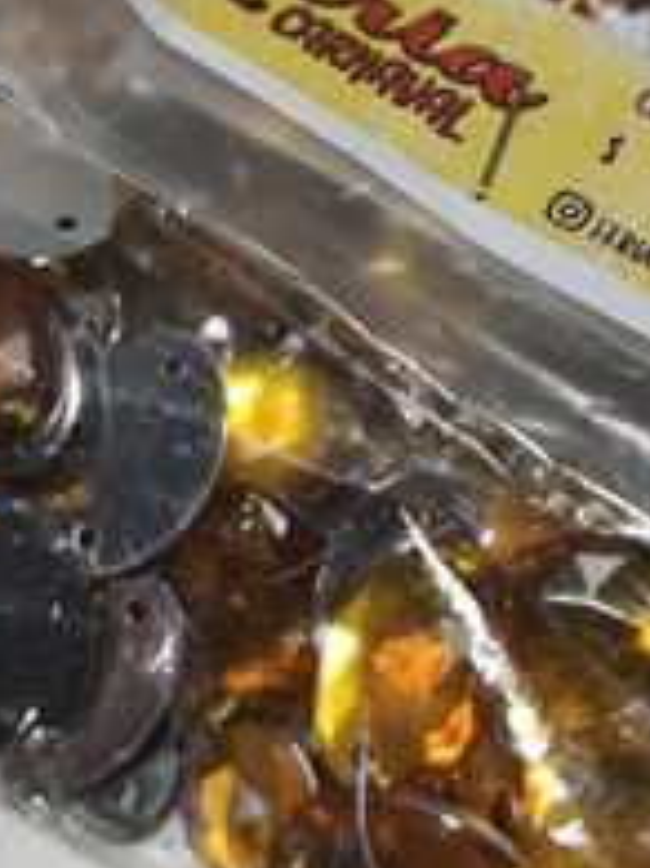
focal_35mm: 63
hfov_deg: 23.2
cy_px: 220
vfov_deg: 30.3
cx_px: 405
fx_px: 1579
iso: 125
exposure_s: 1/150
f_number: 1.7
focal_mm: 5.35
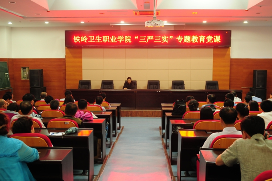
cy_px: 90
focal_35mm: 36
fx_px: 272
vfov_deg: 36.8
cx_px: 136
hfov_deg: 53.2
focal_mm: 24
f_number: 2.8
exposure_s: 1/30
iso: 800
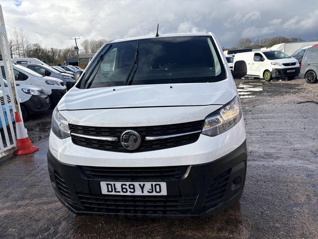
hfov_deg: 67.3
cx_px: 159
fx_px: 239
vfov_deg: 53.1
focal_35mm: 26
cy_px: 120
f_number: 1.6
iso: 50
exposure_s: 1/1953
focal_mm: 5.96
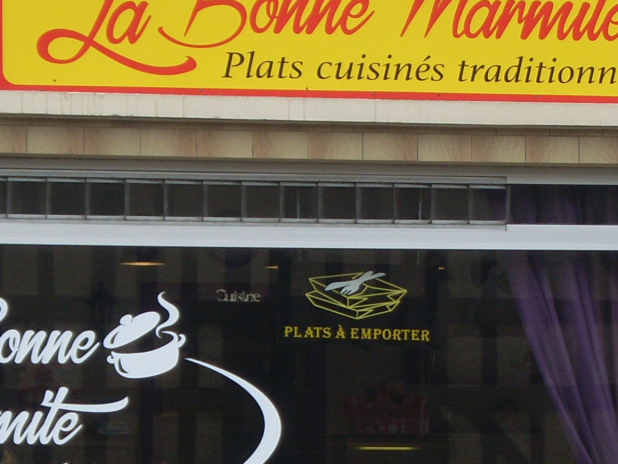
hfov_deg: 11.0
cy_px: 435
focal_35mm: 179
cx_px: 358
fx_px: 3195
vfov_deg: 8.3
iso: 80
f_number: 4.2
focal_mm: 11.7
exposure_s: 1/180
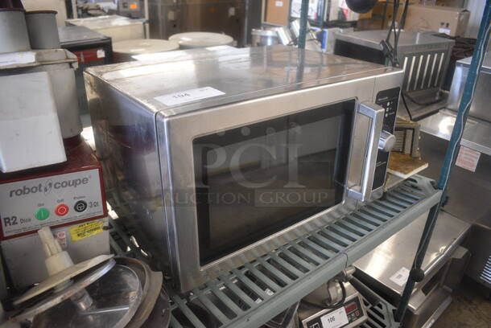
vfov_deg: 48.0
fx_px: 369
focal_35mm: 27
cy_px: 164
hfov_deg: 67.3
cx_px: 246
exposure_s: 1/125
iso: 1400
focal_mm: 18
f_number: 3.5
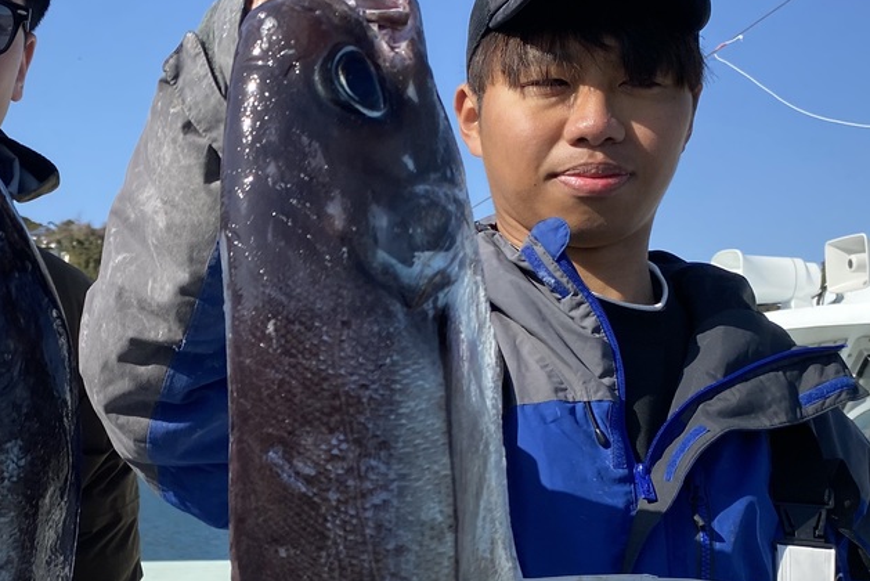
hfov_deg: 35.0
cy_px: 461
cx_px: 169
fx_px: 1330
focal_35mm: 55
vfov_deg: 24.3
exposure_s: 1/2268
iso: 32
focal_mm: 4.25
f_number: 1.8
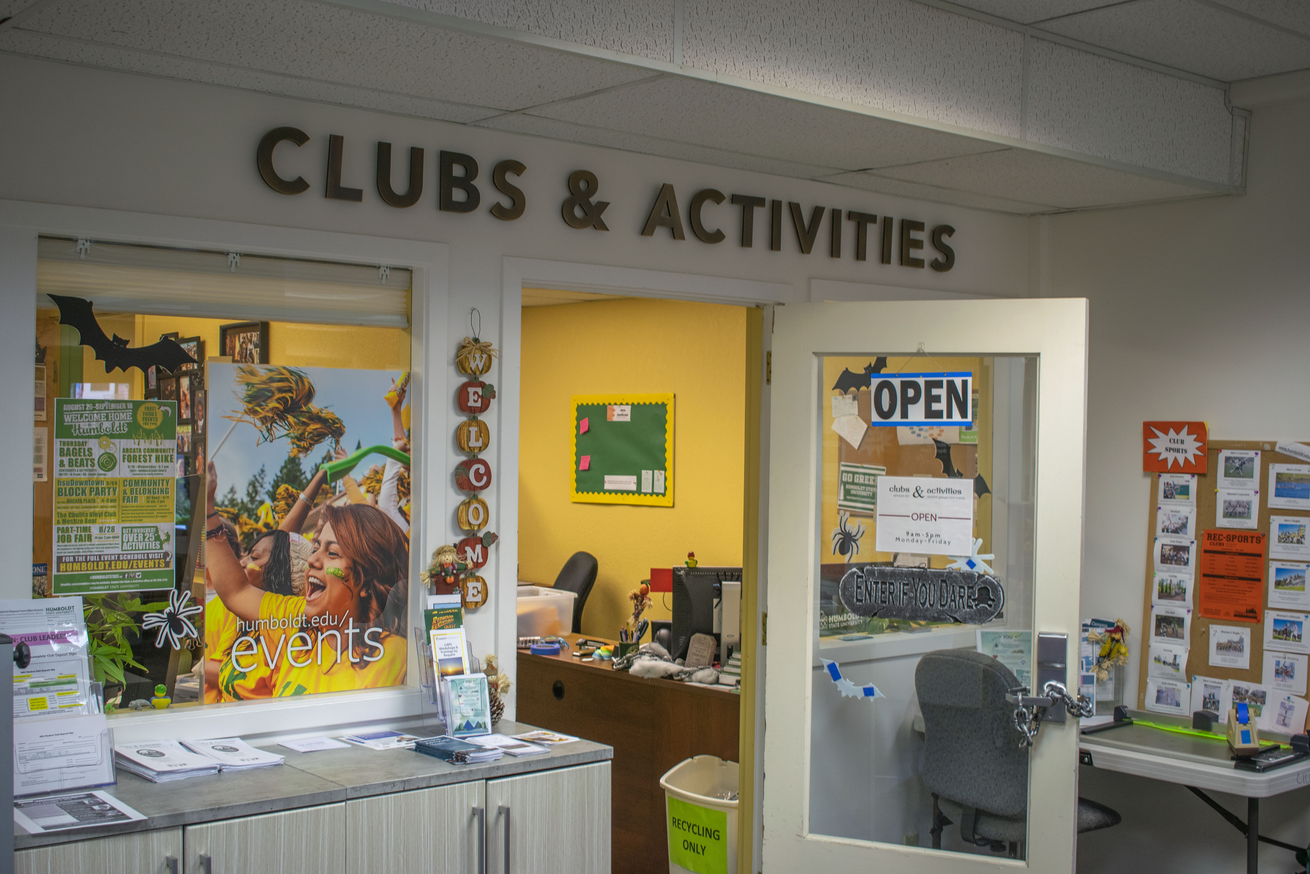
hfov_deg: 46.4
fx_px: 1528
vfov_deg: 31.9
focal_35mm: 42
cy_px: 437
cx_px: 655
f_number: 4.2
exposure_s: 1/25
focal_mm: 28
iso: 160
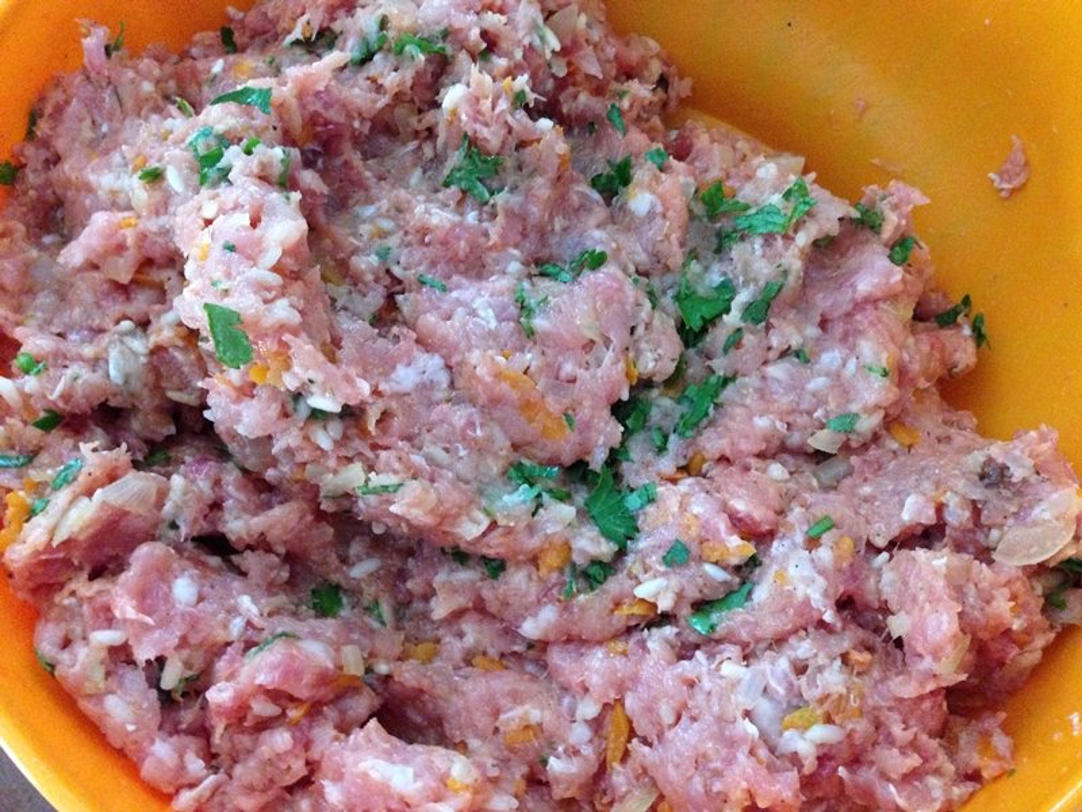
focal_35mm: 33
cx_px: 541
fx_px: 1031
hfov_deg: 55.4
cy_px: 406
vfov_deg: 42.9
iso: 640
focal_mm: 4.12
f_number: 2.4
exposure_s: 1/15
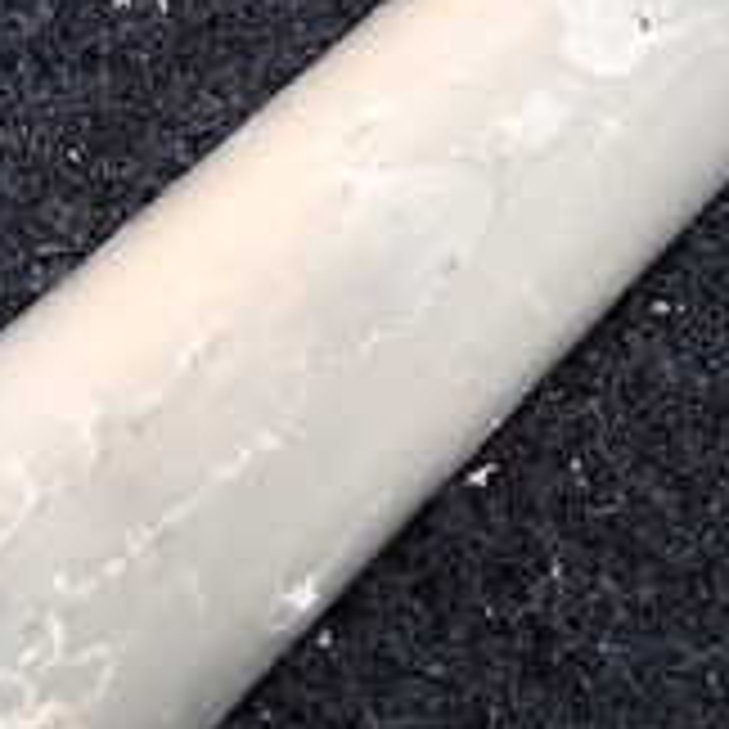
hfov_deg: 20.9
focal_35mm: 82
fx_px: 1954
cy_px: 490
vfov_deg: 21.1
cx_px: 144
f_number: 2
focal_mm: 4.5
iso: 200
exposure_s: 1/40
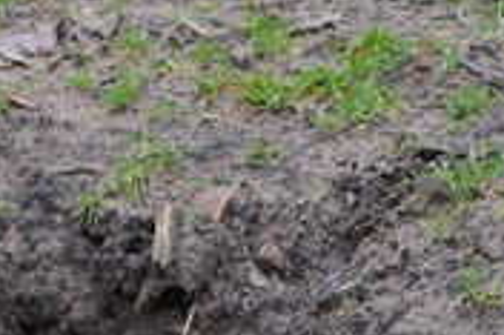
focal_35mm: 593
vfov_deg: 2.3
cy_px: -402
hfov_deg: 3.4
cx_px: -882
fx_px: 8294
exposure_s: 1/500
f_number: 4.5
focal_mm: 68
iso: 1000
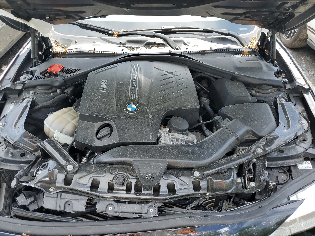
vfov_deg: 53.1
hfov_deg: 67.3
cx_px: 158
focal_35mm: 26
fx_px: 237
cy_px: 118
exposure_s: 1/435
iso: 50
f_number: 1.5
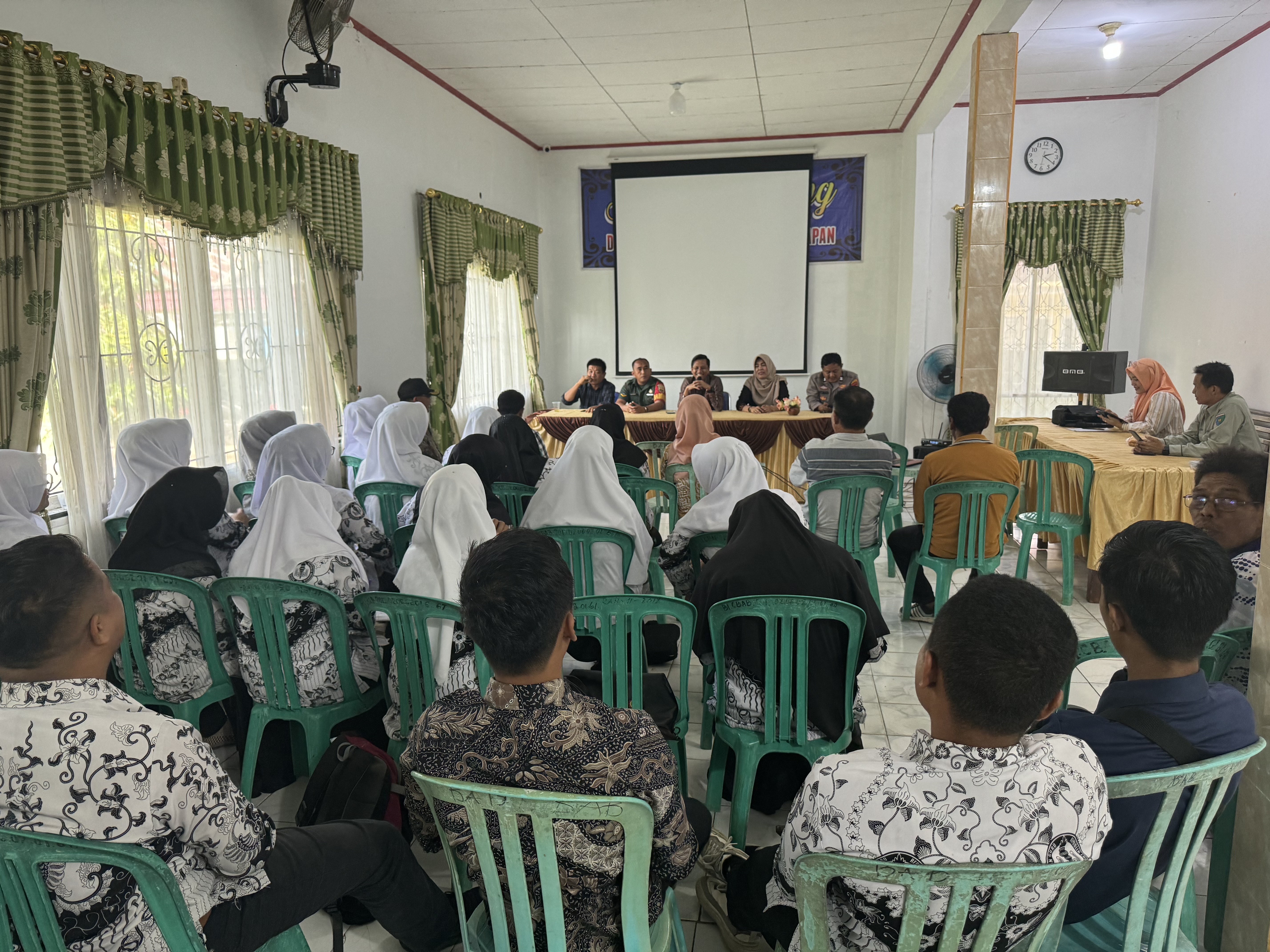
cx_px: 635
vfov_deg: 56.8
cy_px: 476
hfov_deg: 71.6
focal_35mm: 24
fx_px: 881
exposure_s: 1/100
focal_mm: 6.86
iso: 200
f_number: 1.78
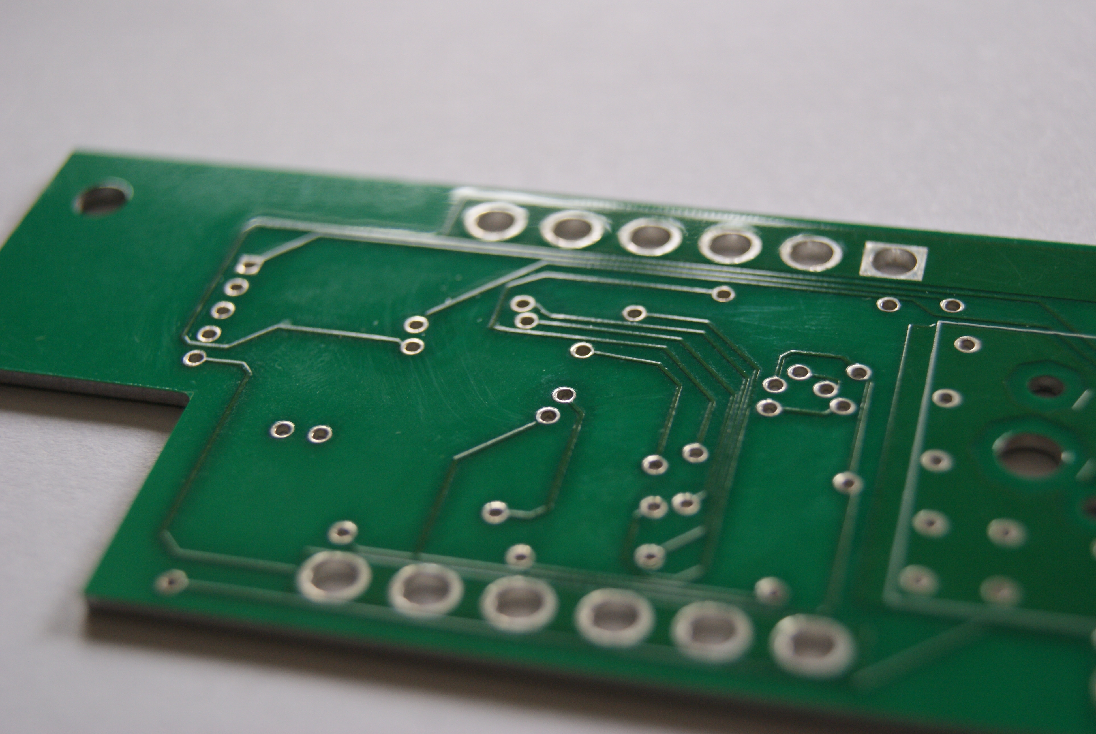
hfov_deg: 27.0
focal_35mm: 75
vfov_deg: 18.2
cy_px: 367
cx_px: 548
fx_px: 2286
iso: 400
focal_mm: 50
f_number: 5.6
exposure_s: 1/50
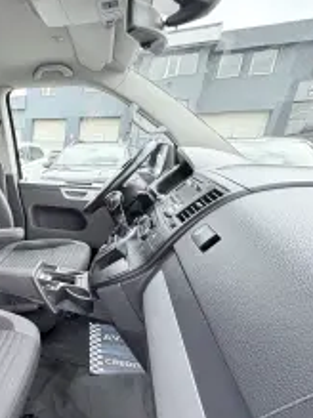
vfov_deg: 73.9
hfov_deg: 46.9
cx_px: -13
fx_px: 278
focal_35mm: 23
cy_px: 223
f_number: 2.2
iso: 100
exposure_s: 1/121
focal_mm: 2.22
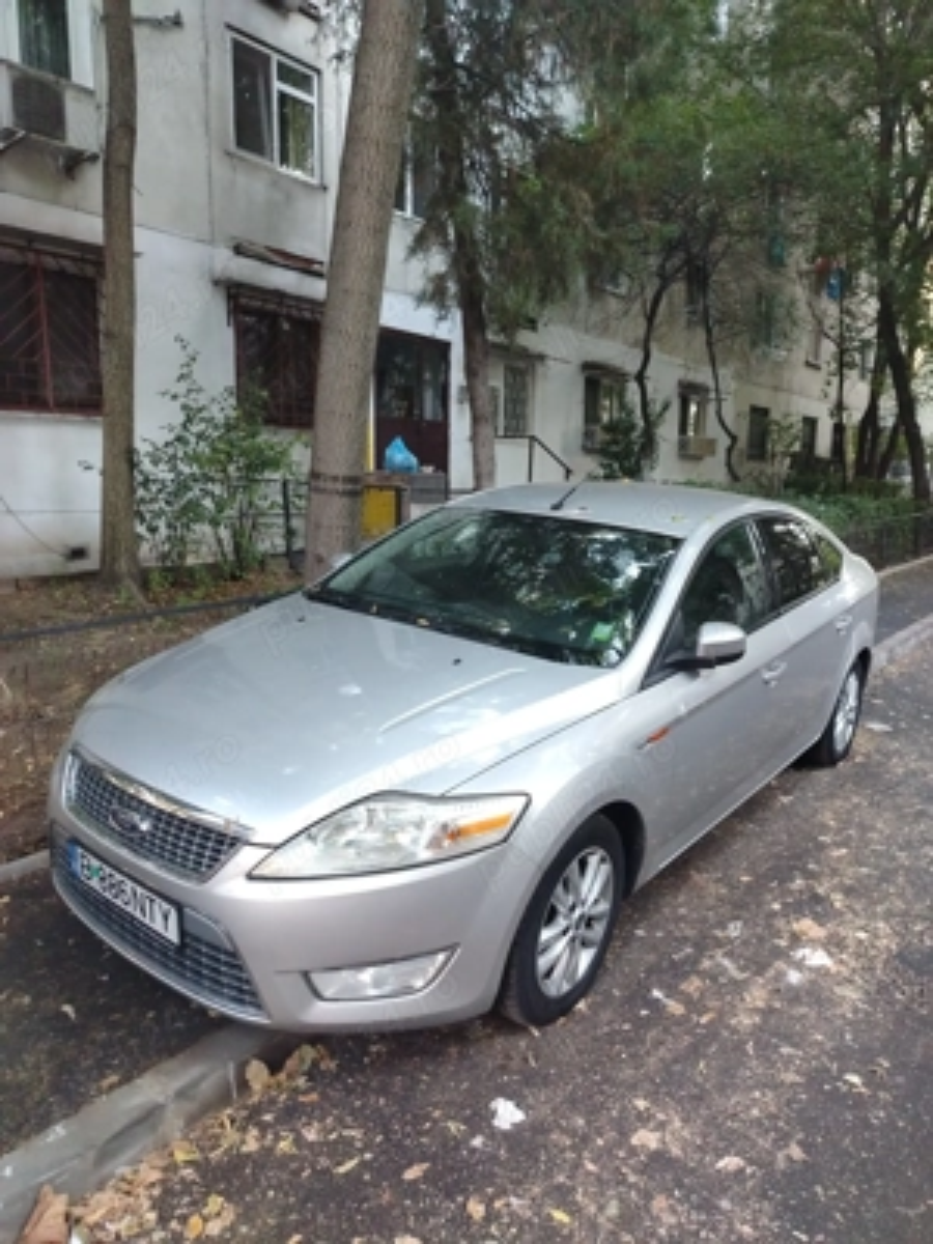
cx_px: 466
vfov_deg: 71.6
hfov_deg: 56.8
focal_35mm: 24
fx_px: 862
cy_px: 622
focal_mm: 5.25
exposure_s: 1/100
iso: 4172
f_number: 1.75
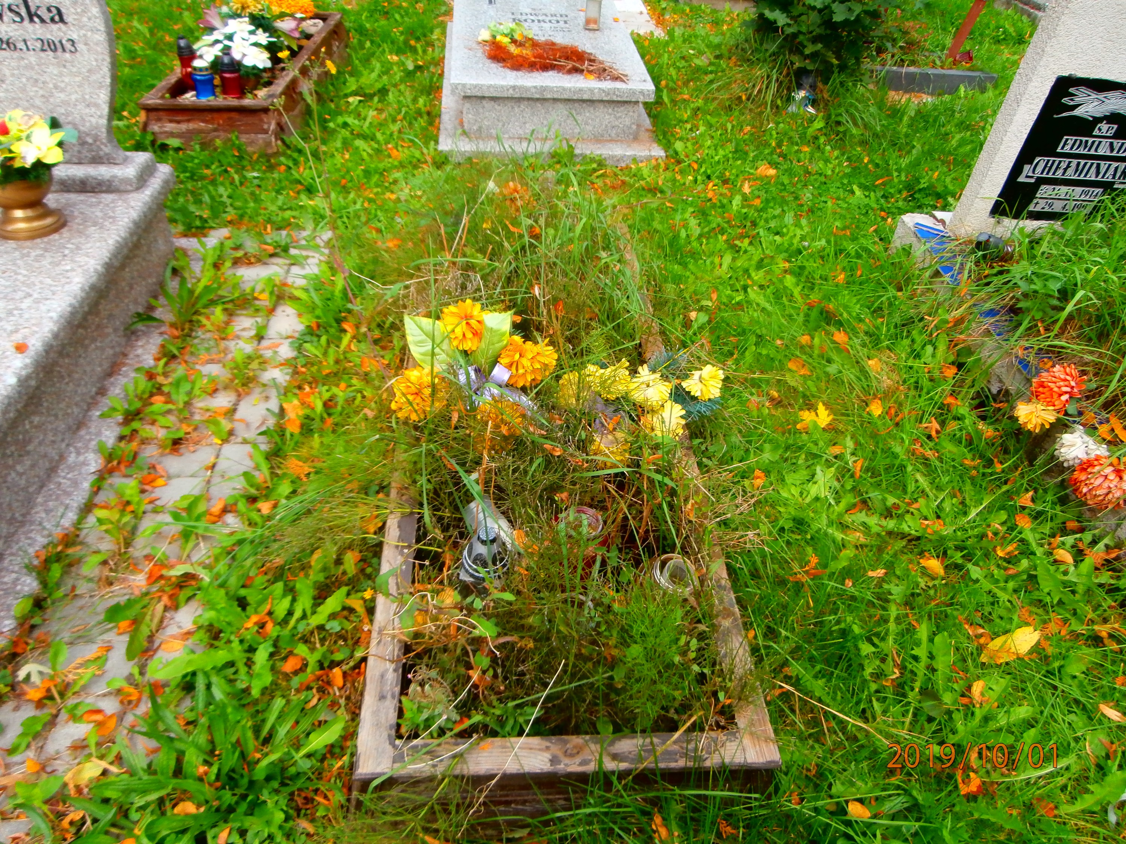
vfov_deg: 56.8
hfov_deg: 71.6
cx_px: 563
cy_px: 422
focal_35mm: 24
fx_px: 781
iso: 100
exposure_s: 1/200
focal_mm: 4.2
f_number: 3
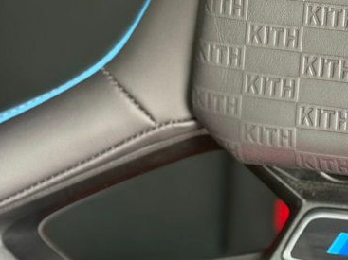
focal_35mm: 134
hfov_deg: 14.5
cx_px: 339
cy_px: 40
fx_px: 1347
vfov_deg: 11.0
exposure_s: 1/70
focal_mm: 6.76
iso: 100
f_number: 1.78
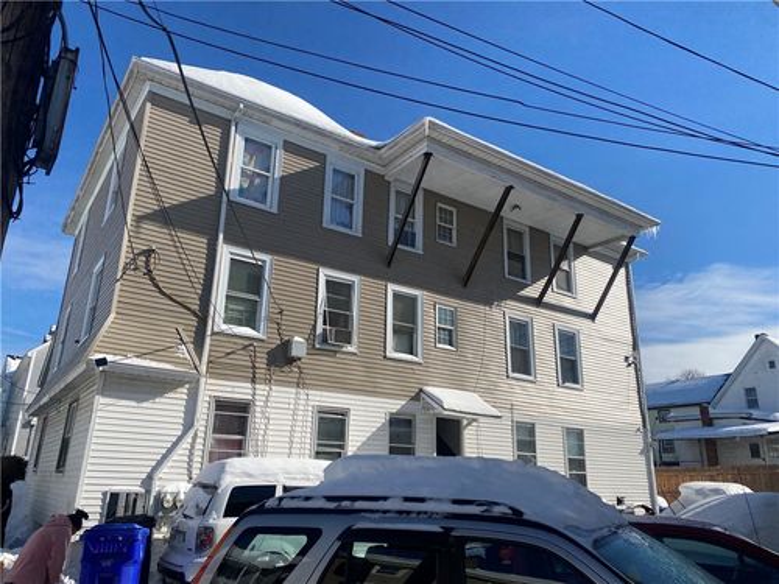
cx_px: 390
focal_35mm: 26
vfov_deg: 53.1
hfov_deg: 67.3
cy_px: 292
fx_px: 585
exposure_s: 1/5236
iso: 32
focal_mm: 4.25
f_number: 1.8
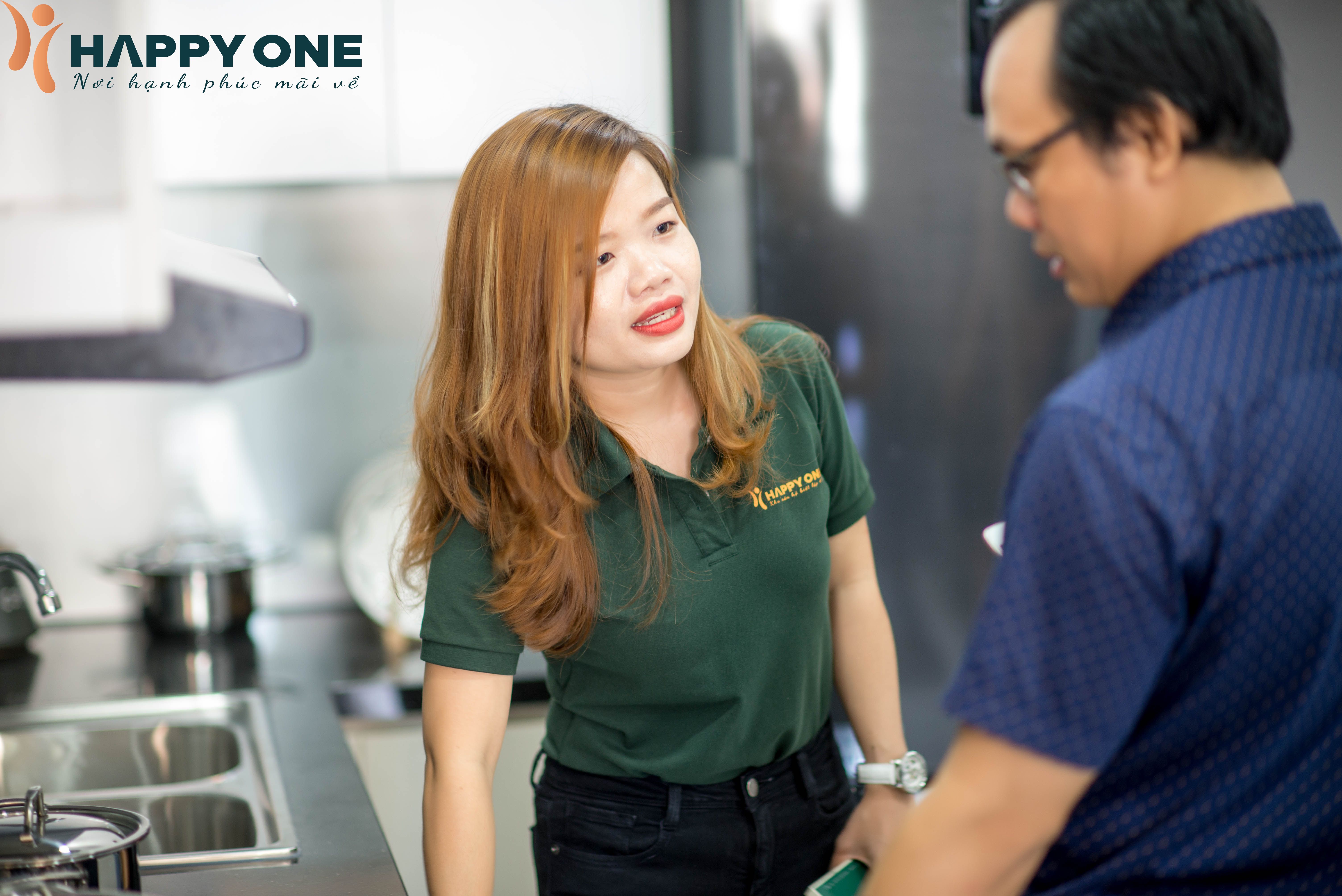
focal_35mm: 85
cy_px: 448
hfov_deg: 23.9
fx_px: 3170
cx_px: 671
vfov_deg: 16.1
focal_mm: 85
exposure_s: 1/50
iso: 400
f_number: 1.6
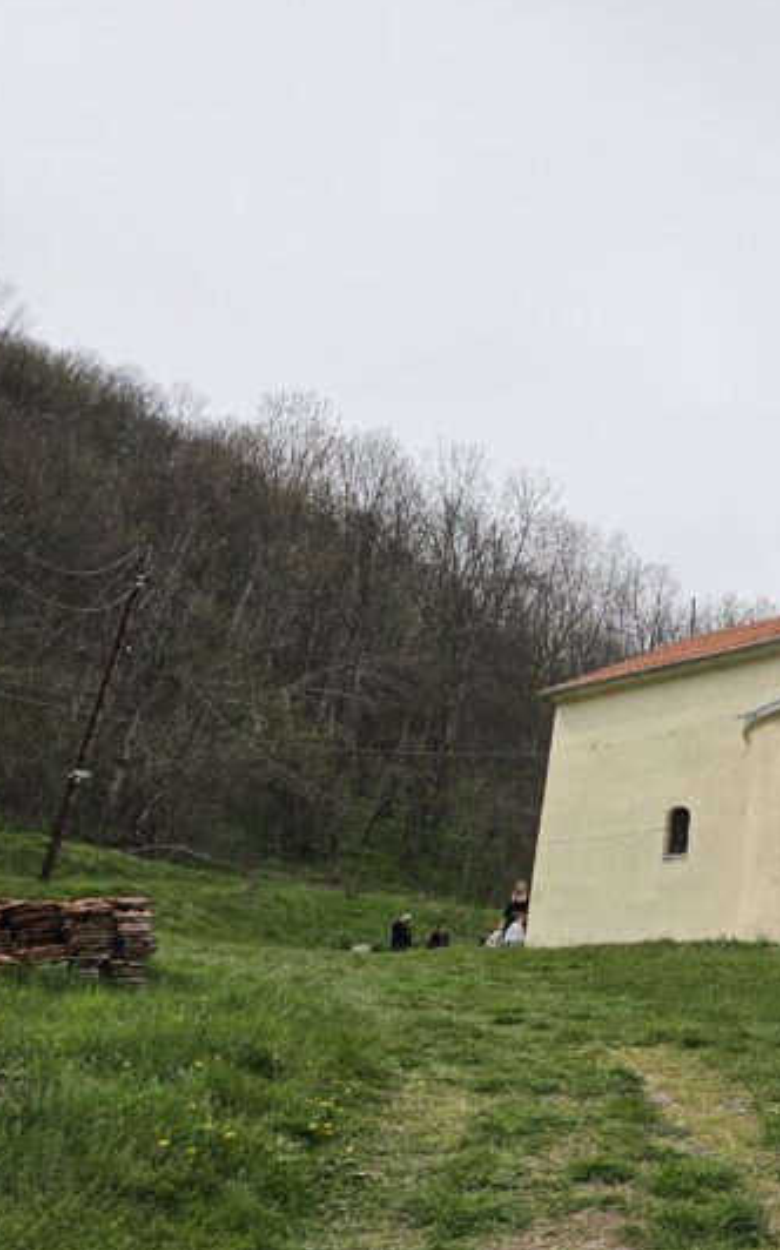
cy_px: 623
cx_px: 813
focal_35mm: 33
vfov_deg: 58.2
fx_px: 1124
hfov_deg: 34.2
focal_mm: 6.3
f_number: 1.7
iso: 10
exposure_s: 1/1384
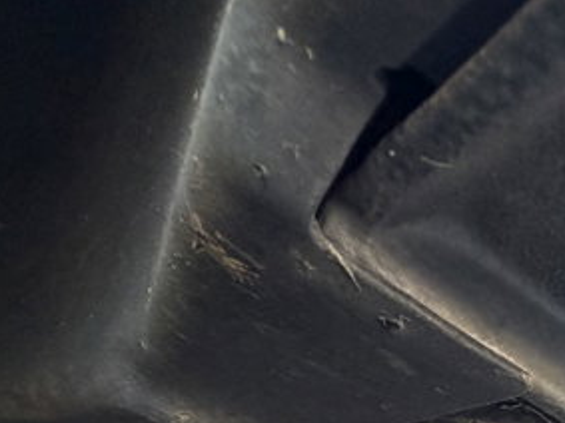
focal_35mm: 38
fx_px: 620
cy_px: 557
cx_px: 471
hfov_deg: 45.8
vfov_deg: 29.8
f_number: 2.2
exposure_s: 1/66
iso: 320
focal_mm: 2.22
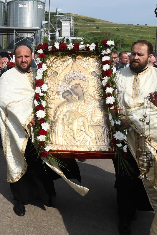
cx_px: 78
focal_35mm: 15
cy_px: 118
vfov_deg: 100.4
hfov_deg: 77.3
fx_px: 98
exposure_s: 1/1600
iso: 400
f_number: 7.1
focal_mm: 10
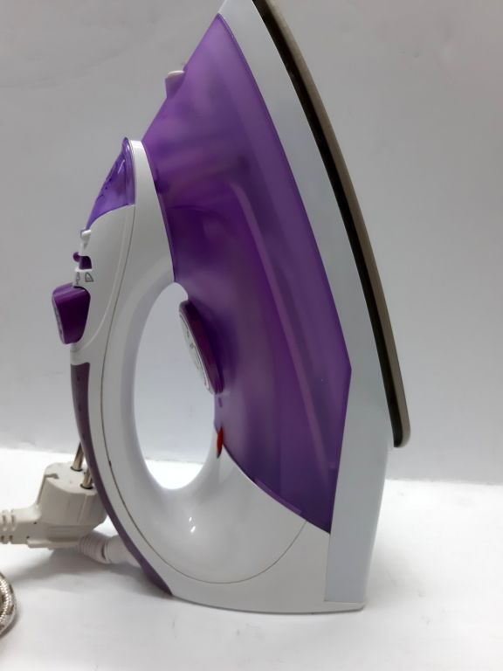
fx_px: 523
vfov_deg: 65.3
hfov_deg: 51.4
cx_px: 252
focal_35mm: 27
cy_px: 336
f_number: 1.7
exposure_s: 1/50
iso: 125
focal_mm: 3.93
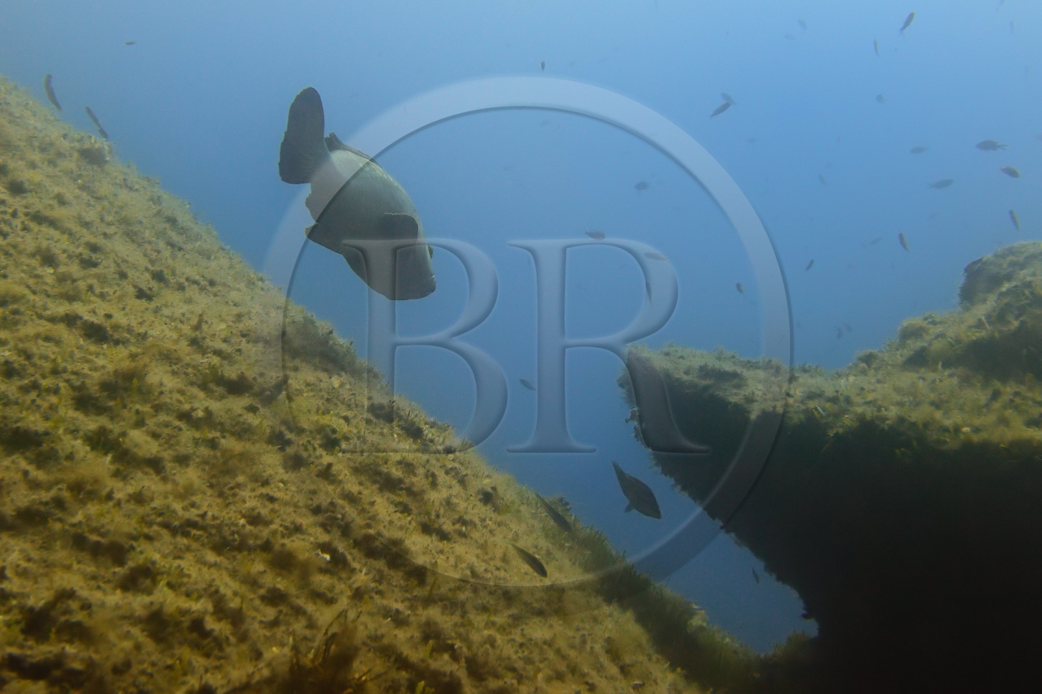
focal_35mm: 50
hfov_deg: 39.6
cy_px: 347
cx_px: 521
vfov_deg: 27.0
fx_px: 1447
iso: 1600
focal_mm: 50
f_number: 13
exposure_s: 1/640
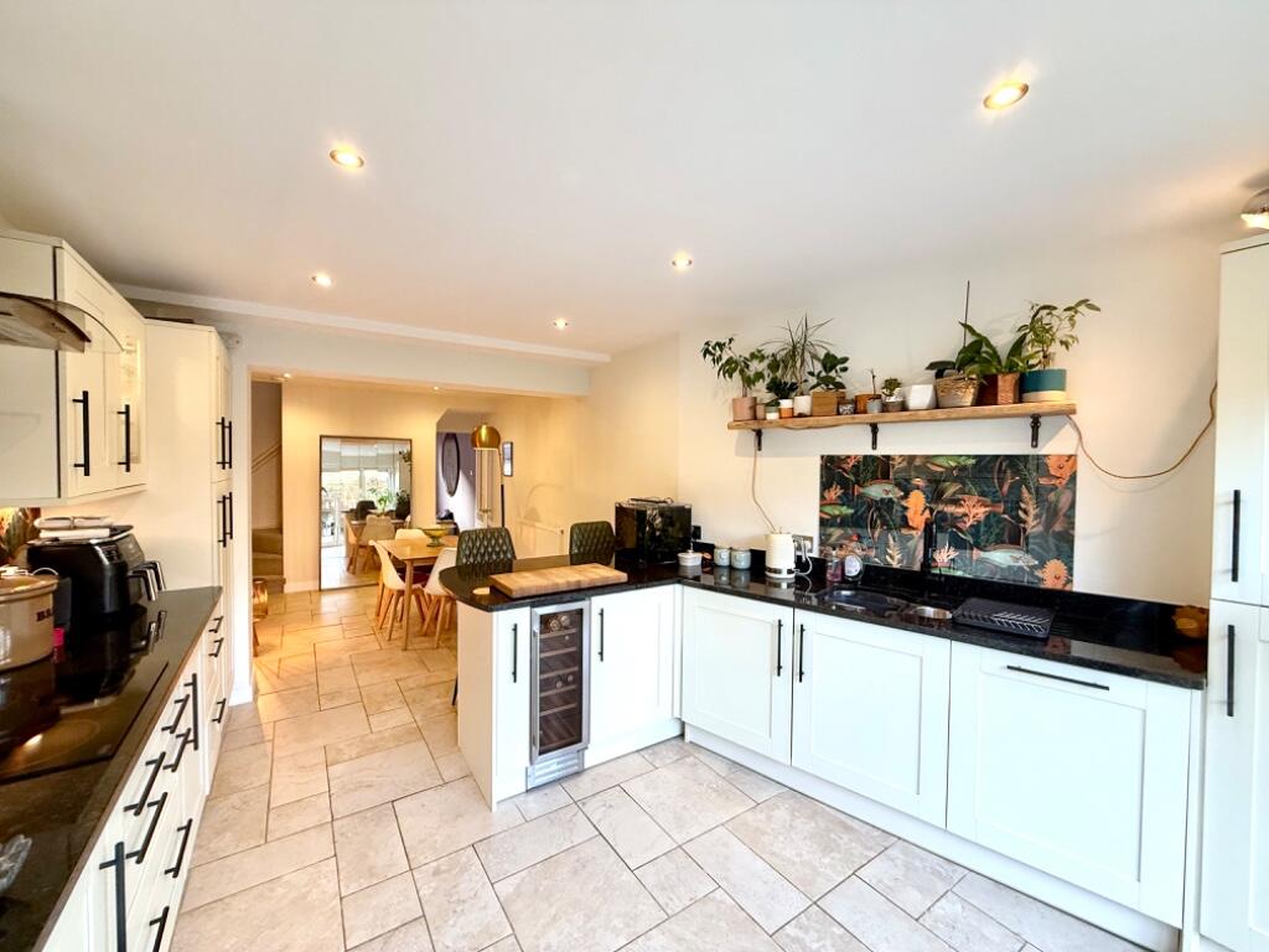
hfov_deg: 102.1
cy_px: 476
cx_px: 634
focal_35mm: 14
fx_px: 513
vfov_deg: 85.7
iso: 200
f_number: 2.2
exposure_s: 1/100
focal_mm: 2.22
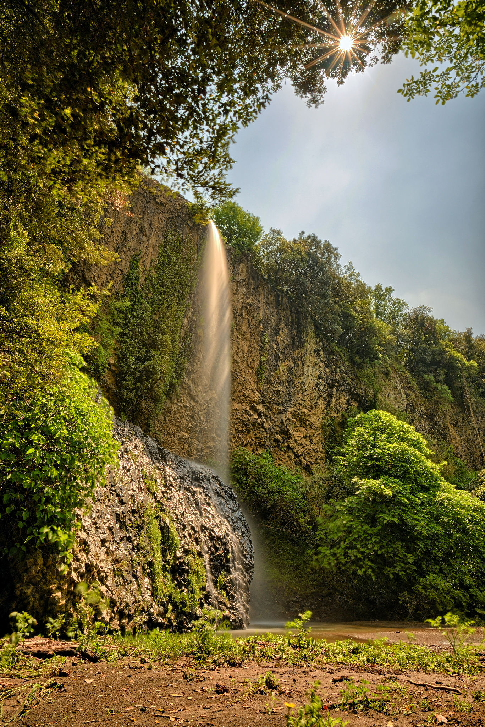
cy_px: 364
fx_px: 404
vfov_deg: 84.0
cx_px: 242
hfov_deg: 62.0
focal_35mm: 20
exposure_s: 20
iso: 50
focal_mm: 20
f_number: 16
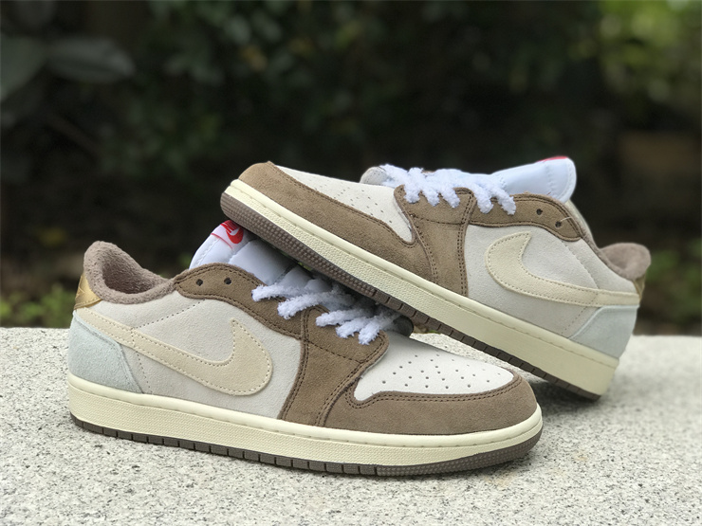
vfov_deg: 25.7
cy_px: 263
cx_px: 351
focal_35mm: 57
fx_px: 1156
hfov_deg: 33.8
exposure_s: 1/100
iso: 32
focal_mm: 6.6
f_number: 2.8
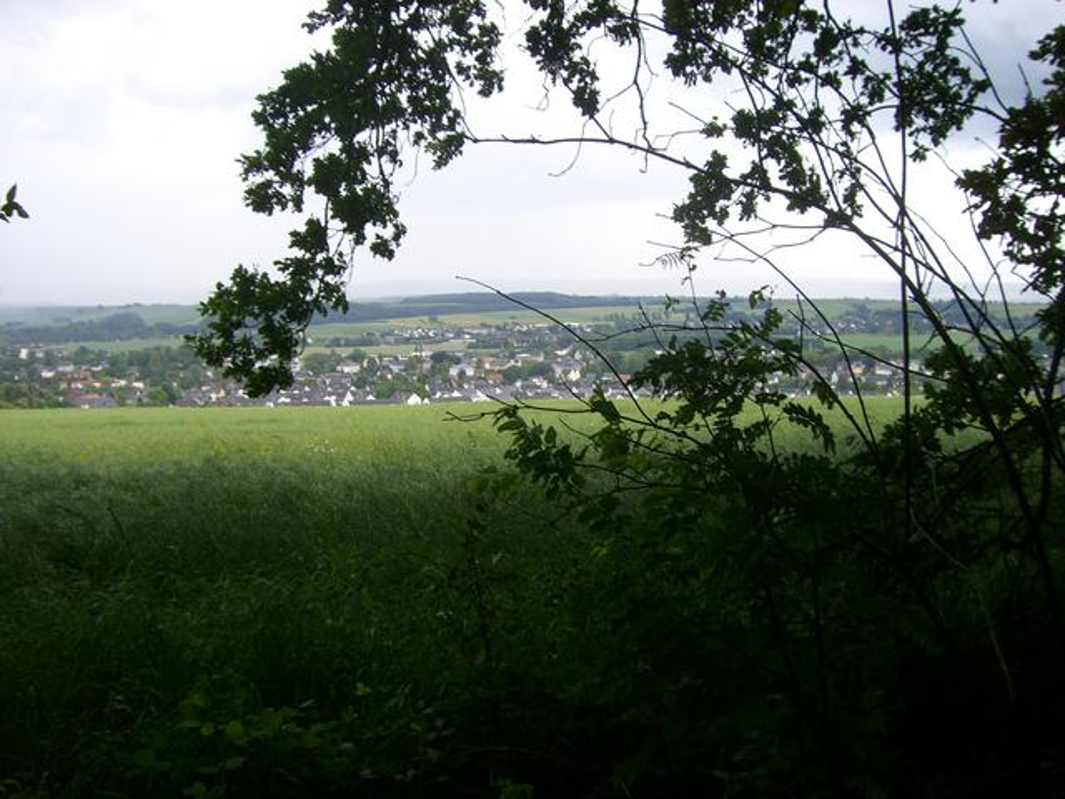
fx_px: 1169
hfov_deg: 49.0
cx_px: 532
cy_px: 400
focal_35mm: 38
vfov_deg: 37.7
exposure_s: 1/160
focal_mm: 6.2
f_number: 4.3
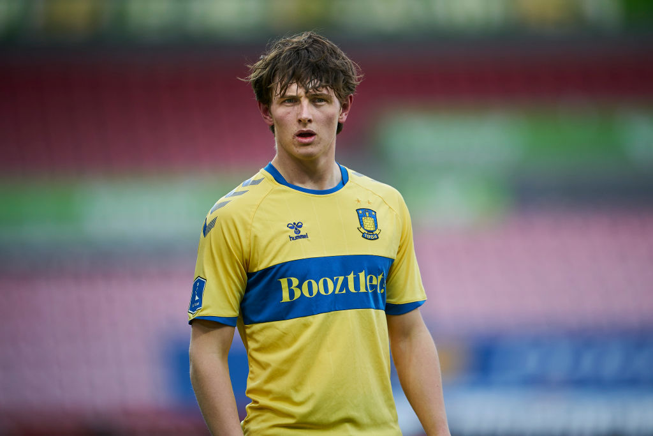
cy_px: 218
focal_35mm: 400
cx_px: 326
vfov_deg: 3.4
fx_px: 7256
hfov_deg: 5.2
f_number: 2.8
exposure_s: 1/2500
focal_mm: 400
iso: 1250
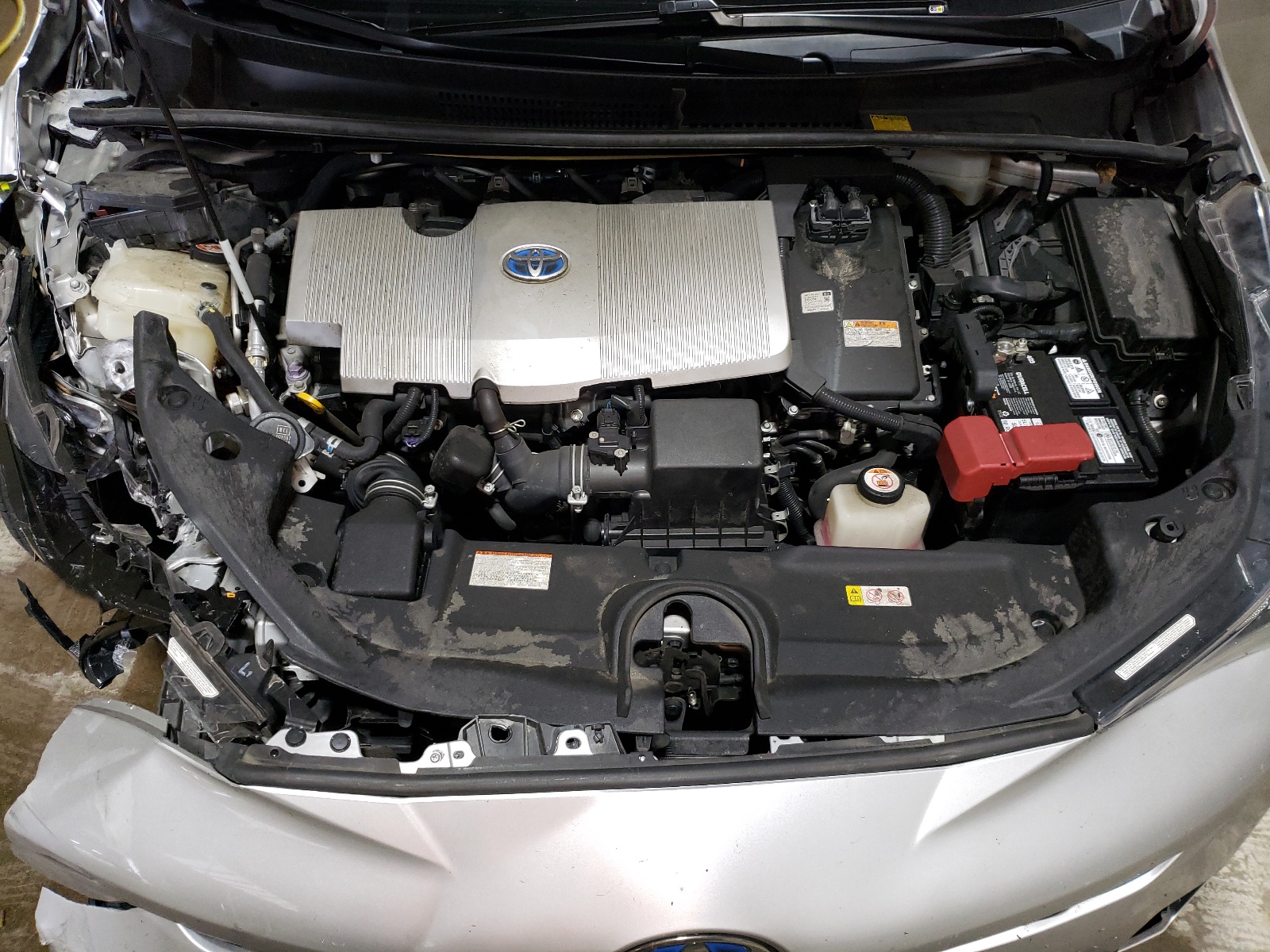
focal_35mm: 26
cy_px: 476
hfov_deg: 67.3
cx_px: 635
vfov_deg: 53.1
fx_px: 954
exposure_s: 1/60.2
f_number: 1.5
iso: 181
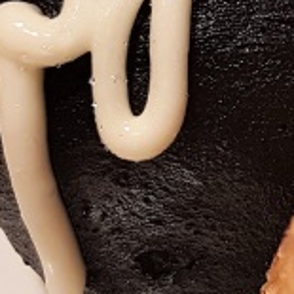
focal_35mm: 148
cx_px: 577
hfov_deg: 10.8
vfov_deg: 11.8
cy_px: 144
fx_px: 1422
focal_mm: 4.2
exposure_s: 1/100
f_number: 1.7
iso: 64
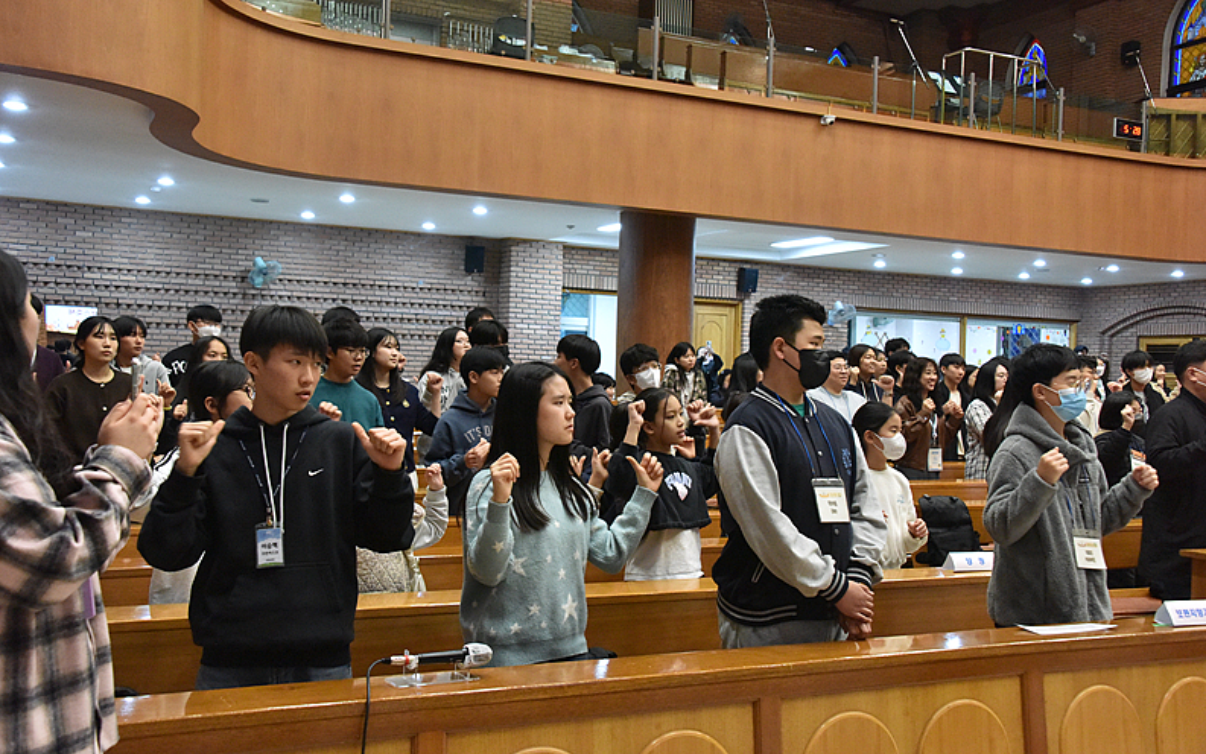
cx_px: 601
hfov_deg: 52.7
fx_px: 1216
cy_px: 372
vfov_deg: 34.5
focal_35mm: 37
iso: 7200
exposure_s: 1/125
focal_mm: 36
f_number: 5.6
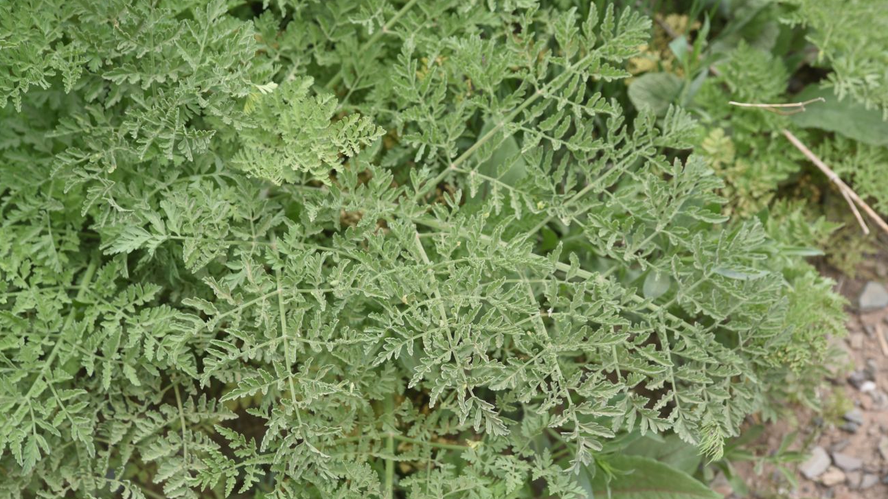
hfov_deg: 35.5
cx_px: 445
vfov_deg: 20.4
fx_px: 1389
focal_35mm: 59
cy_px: 250
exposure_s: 1/125
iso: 160
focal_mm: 56
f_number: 8
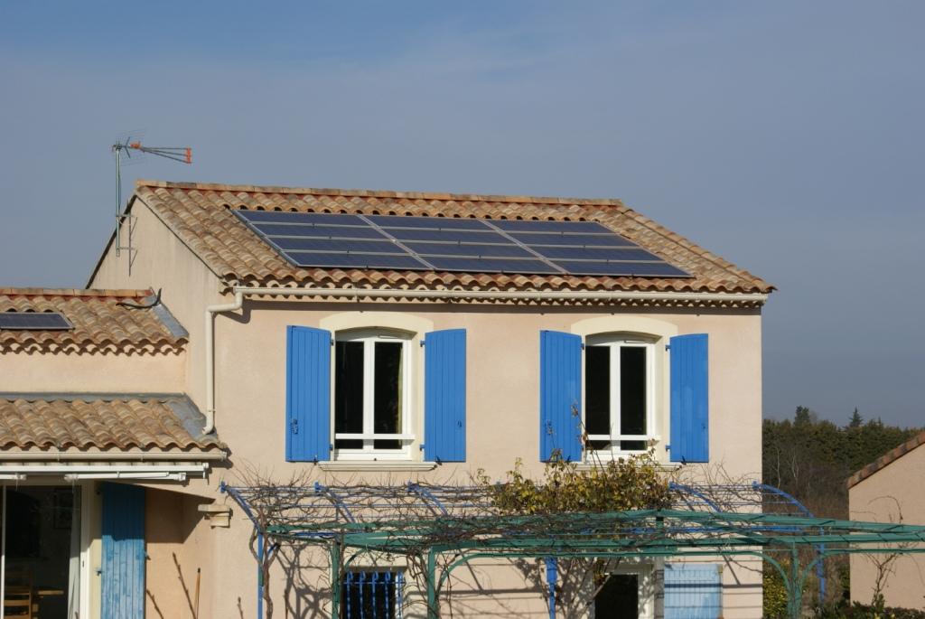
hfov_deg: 22.6
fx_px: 2315
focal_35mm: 90
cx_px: 462
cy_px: 310
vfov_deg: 15.2
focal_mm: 60
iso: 100
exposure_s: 1/500
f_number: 9
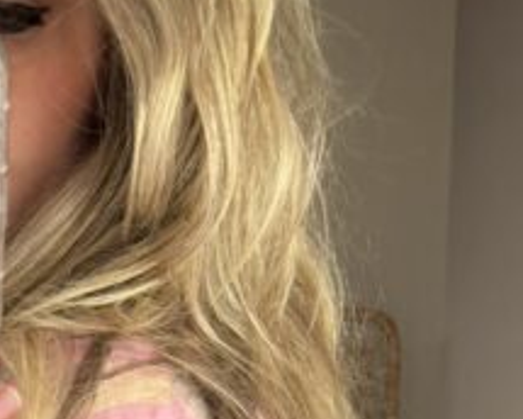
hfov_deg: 21.6
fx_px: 1347
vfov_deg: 13.7
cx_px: 85
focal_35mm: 87
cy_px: 945
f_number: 1.78
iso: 125
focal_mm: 6.76
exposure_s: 1/121
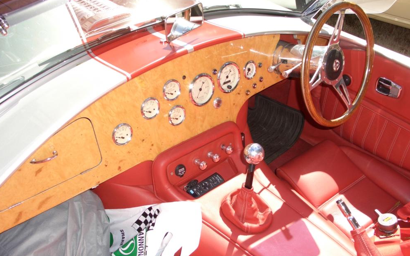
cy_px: 150
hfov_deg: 54.0
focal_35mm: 36
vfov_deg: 35.3
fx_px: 402
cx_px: 209
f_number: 4
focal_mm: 7.1
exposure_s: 1/400
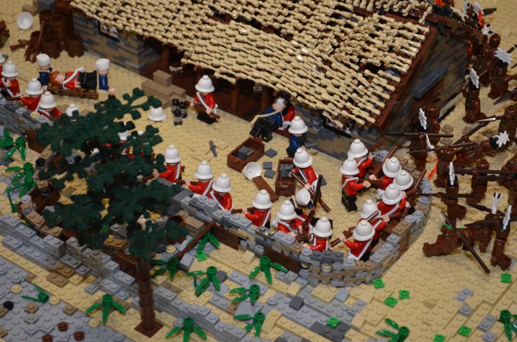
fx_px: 1182
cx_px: 258
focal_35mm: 82
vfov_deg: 16.5
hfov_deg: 24.7
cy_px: 171
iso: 2200
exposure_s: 1/60
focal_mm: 55
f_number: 5.6
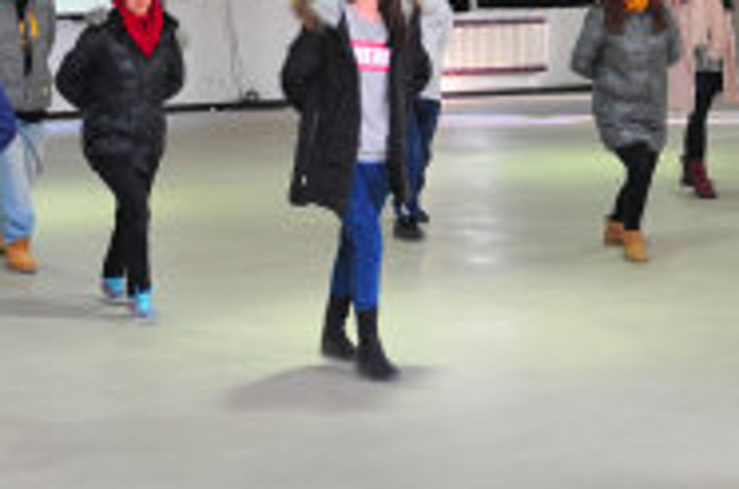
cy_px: 50
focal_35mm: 95
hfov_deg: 21.3
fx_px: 1945
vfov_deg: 14.2
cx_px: 548
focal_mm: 24
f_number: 3.2
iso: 250
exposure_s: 1/40
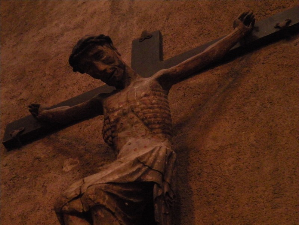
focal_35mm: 93
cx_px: 150
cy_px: 112
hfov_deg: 21.1
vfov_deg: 15.9
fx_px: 803
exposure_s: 1/8
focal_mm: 16.4
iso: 800
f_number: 4
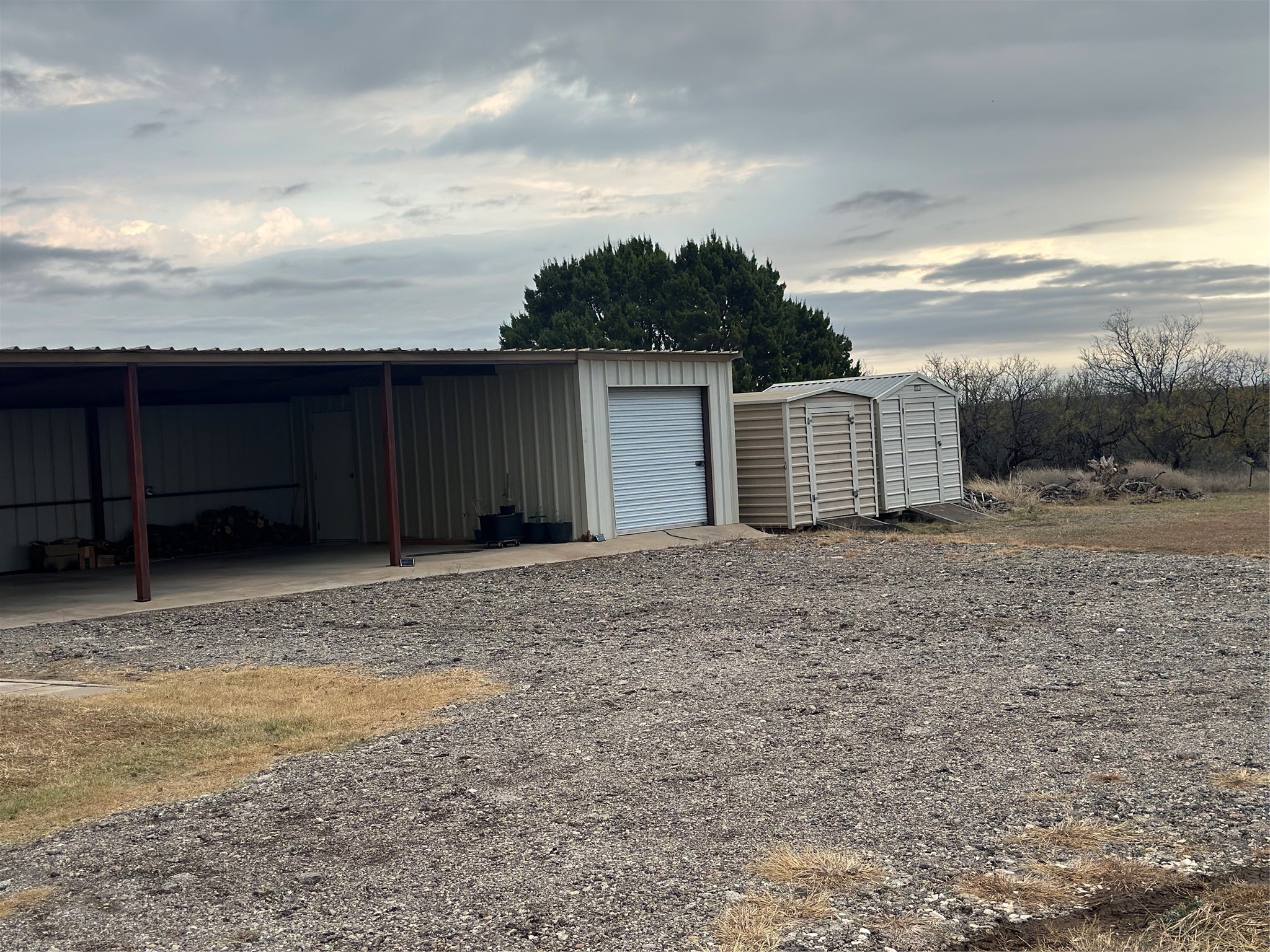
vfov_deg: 30.3
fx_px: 1761
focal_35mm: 48
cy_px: 476
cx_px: 635
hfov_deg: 39.7
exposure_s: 1/568
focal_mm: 6.86
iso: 80
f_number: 1.78
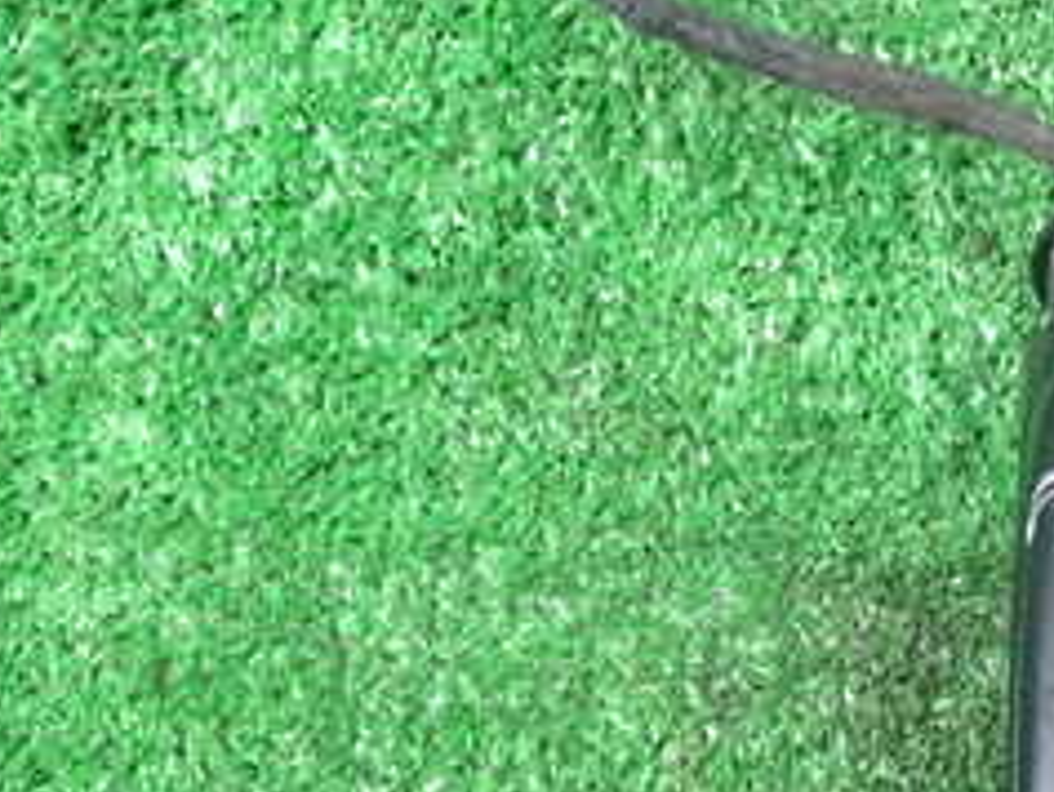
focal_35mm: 76
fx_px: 2315
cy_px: 663
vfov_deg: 19.2
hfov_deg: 24.2
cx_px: 1121
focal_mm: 5.4
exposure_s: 1/30
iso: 400
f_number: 2.3
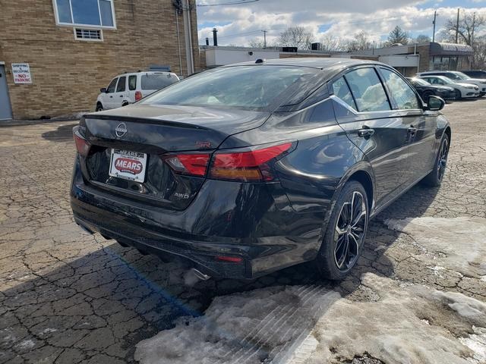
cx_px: 243
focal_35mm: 26
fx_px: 365
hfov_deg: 67.3
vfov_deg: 53.1
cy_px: 182
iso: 50
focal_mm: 4.3
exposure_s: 1/1341
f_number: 2.4
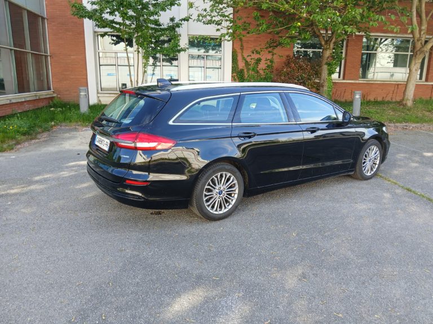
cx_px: 216
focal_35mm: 26
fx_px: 325
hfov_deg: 67.3
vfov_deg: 53.1
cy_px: 162
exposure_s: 1/100
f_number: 1.8
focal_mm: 3.98
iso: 40
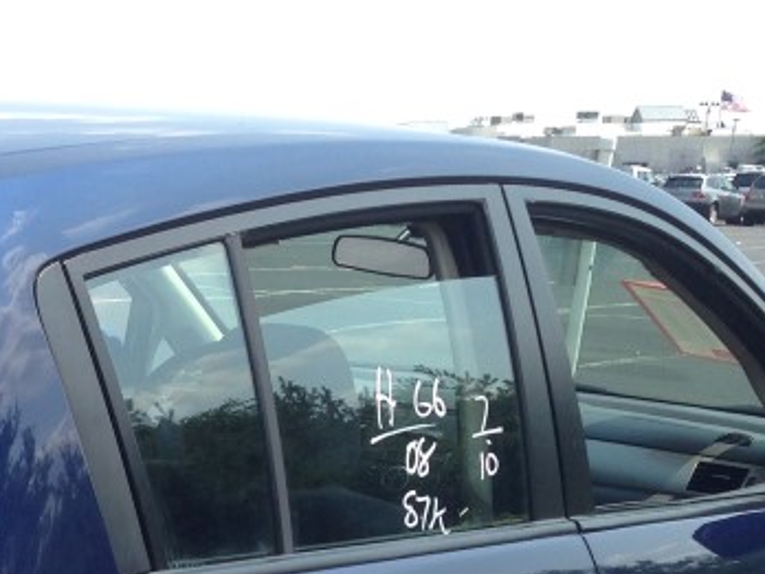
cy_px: 763
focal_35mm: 97
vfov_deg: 14.5
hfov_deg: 19.3
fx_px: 2144
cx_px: -97
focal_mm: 4.12
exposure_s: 1/695
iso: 50
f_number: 2.4
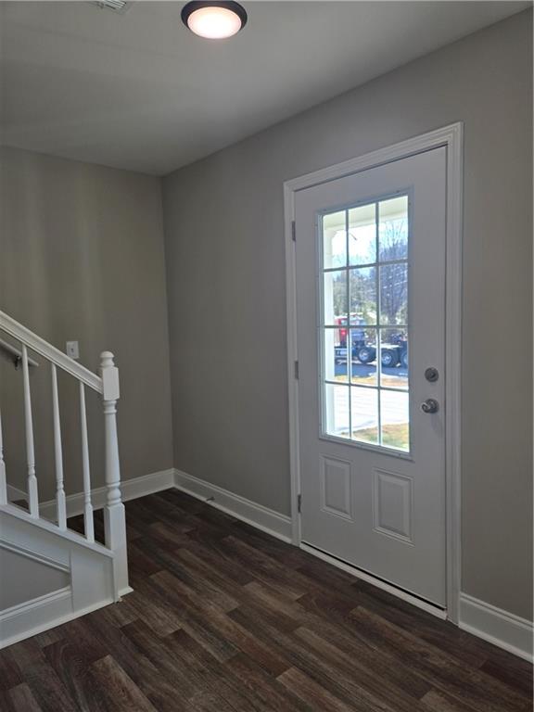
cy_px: 356
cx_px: 267
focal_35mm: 23
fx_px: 473
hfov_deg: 58.9
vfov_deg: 73.9
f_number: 1.8
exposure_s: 1/126
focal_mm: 5.4
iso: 25
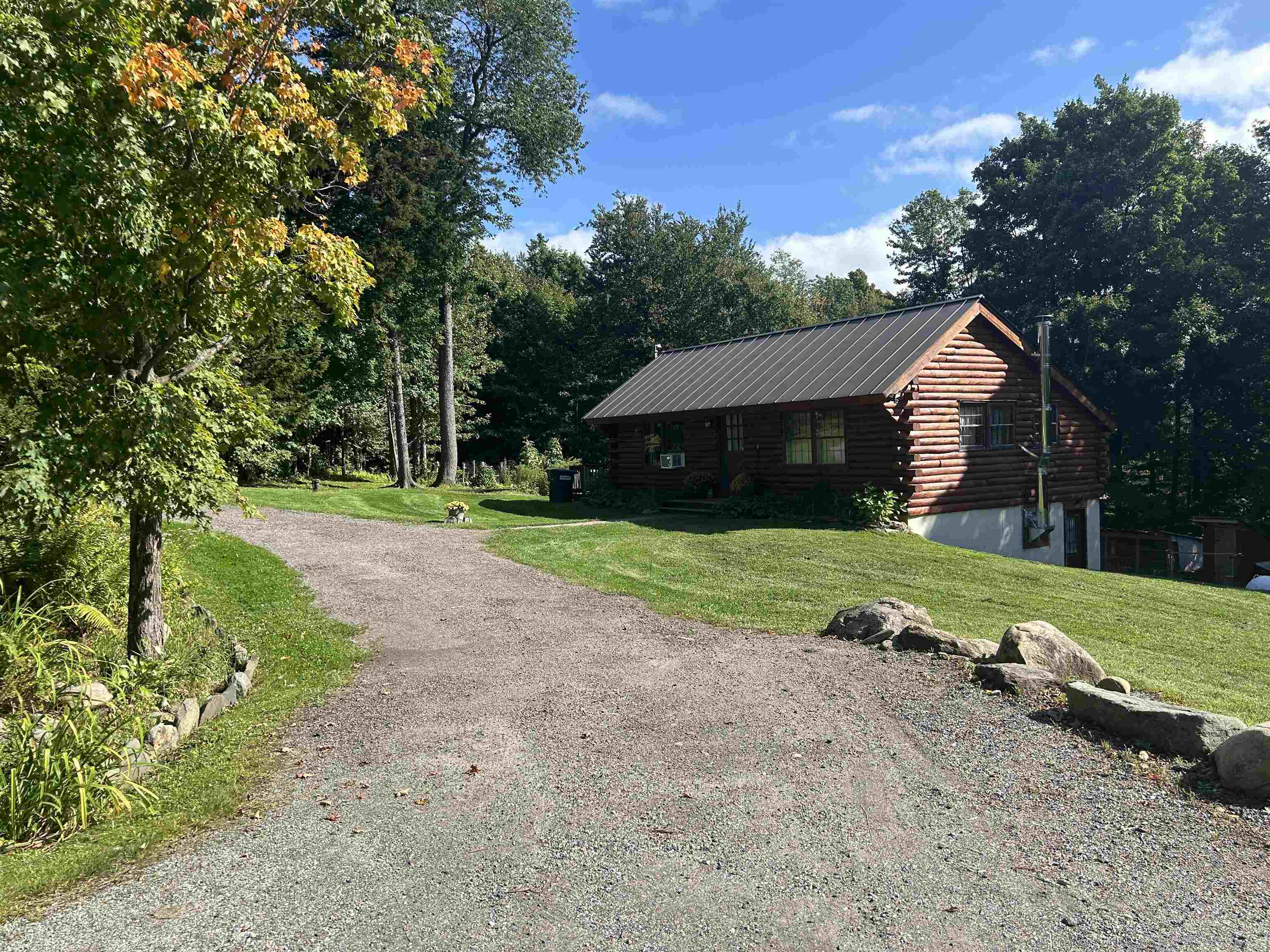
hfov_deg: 67.3
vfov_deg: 53.1
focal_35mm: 26
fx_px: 954
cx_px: 635
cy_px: 476
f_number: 1.5
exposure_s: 1/2457
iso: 50
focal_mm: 5.7
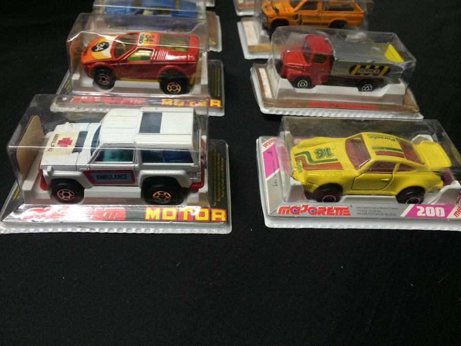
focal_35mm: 30
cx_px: 230
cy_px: 173
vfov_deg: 46.8
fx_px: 400
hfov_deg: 60.0
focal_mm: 4.12
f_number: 2.2
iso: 200
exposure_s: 1/30
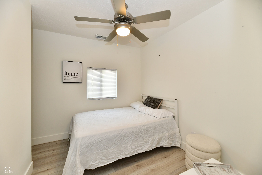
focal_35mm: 14
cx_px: 131
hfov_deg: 104.3
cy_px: 88
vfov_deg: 81.2
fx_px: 102
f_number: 6.3
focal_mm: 14
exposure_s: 1/100
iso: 640
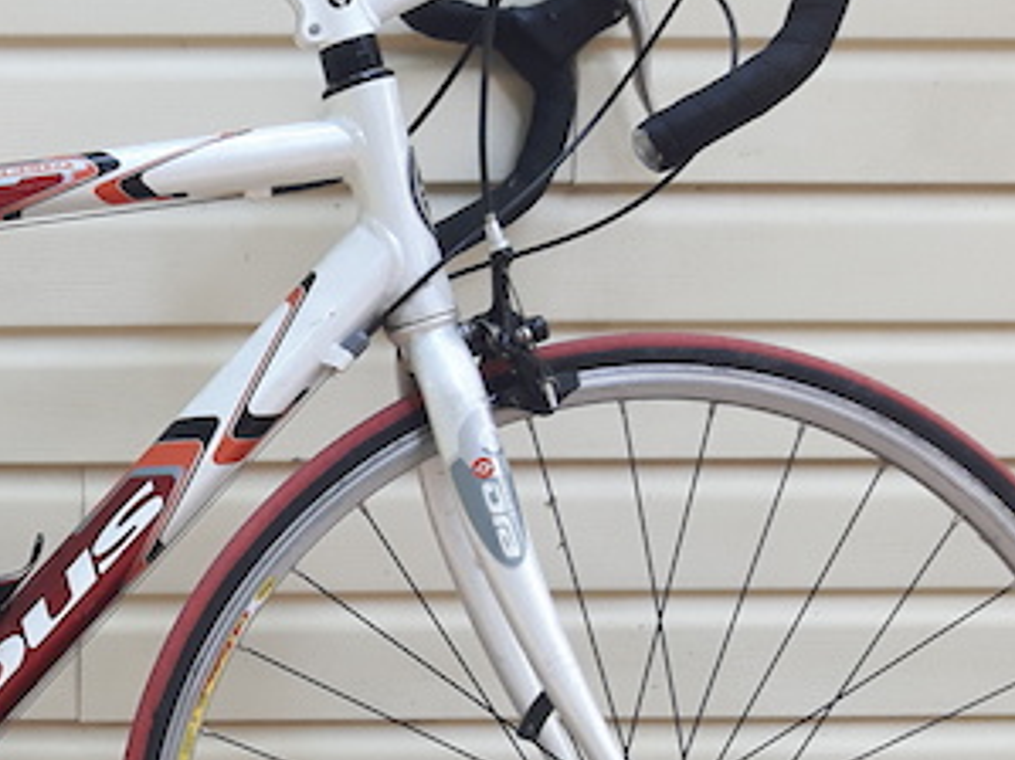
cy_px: 692
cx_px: -92
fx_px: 2433
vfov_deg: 17.5
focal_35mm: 83
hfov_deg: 22.3
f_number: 1.9
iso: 64
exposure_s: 1/33
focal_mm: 3.7
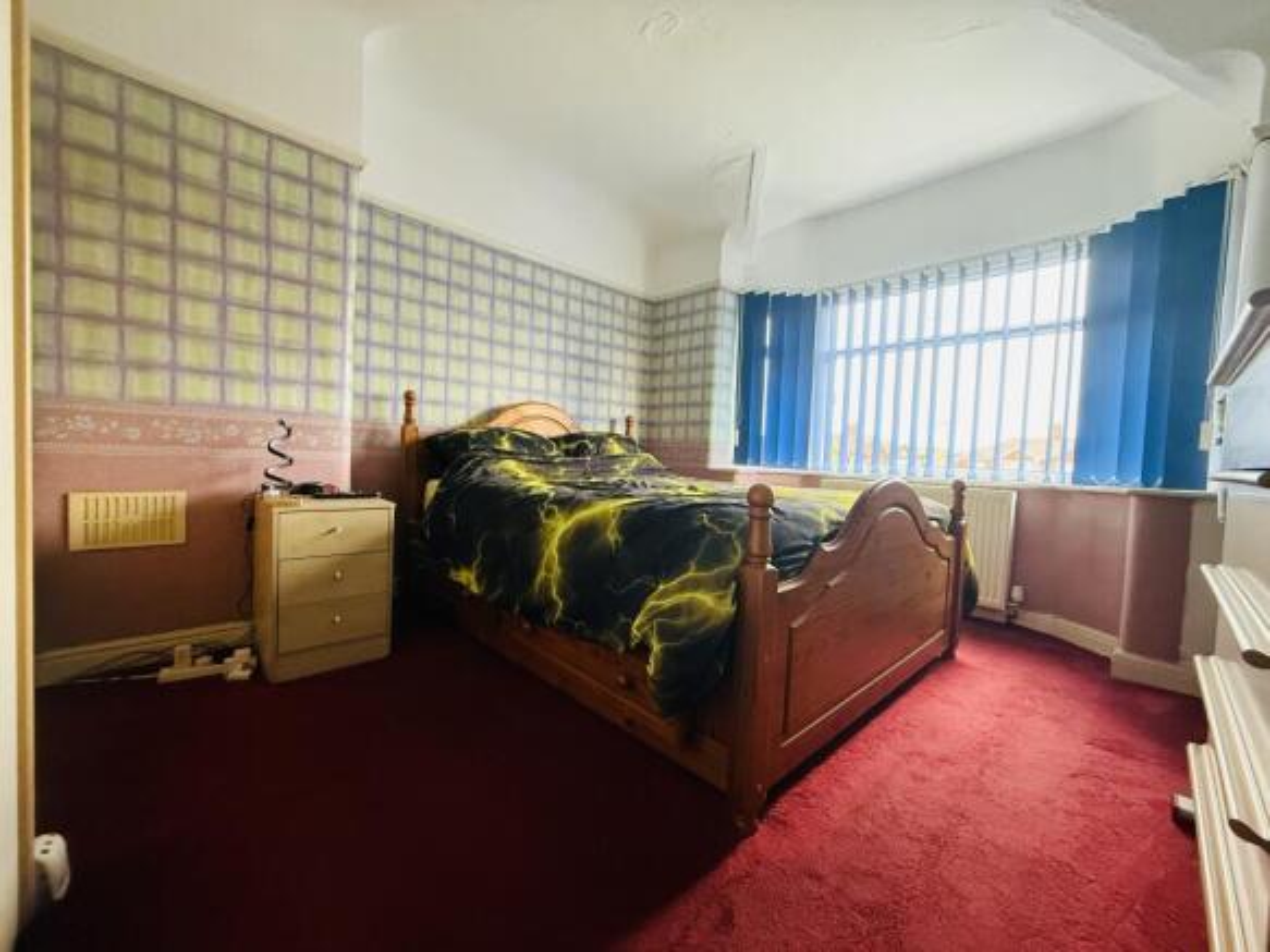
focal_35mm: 14
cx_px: 635
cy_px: 476
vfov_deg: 85.7
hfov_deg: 102.1
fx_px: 514
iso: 640
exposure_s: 1/60
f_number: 2.2
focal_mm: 2.22
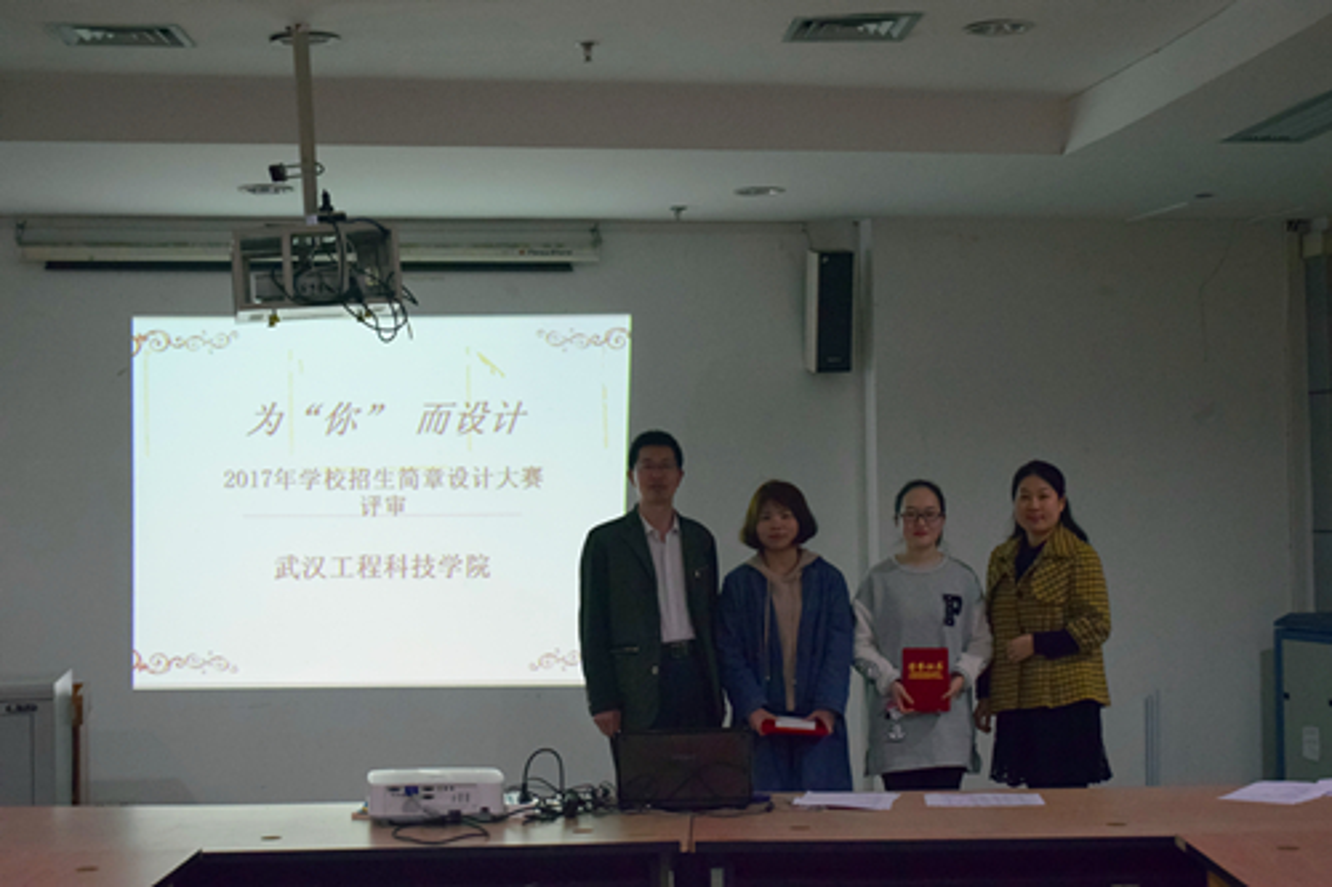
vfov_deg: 22.6
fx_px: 2219
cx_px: 666
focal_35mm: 60
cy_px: 444
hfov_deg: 33.4
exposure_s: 1/160
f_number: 6.3
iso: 3200
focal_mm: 40
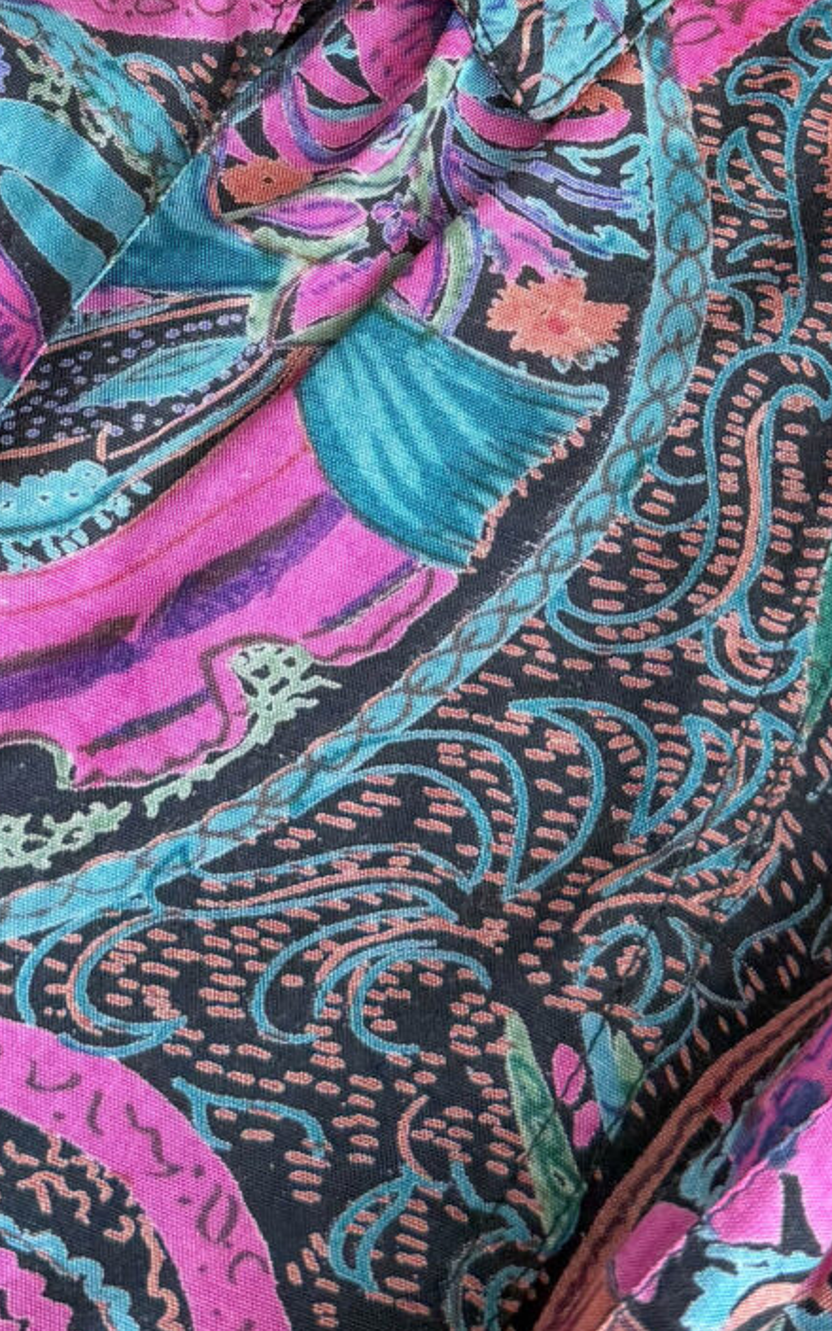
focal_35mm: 74
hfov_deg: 17.6
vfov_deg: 26.4
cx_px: 352
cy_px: -4
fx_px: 2685
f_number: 1.8
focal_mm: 6.76
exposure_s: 1/120
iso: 200
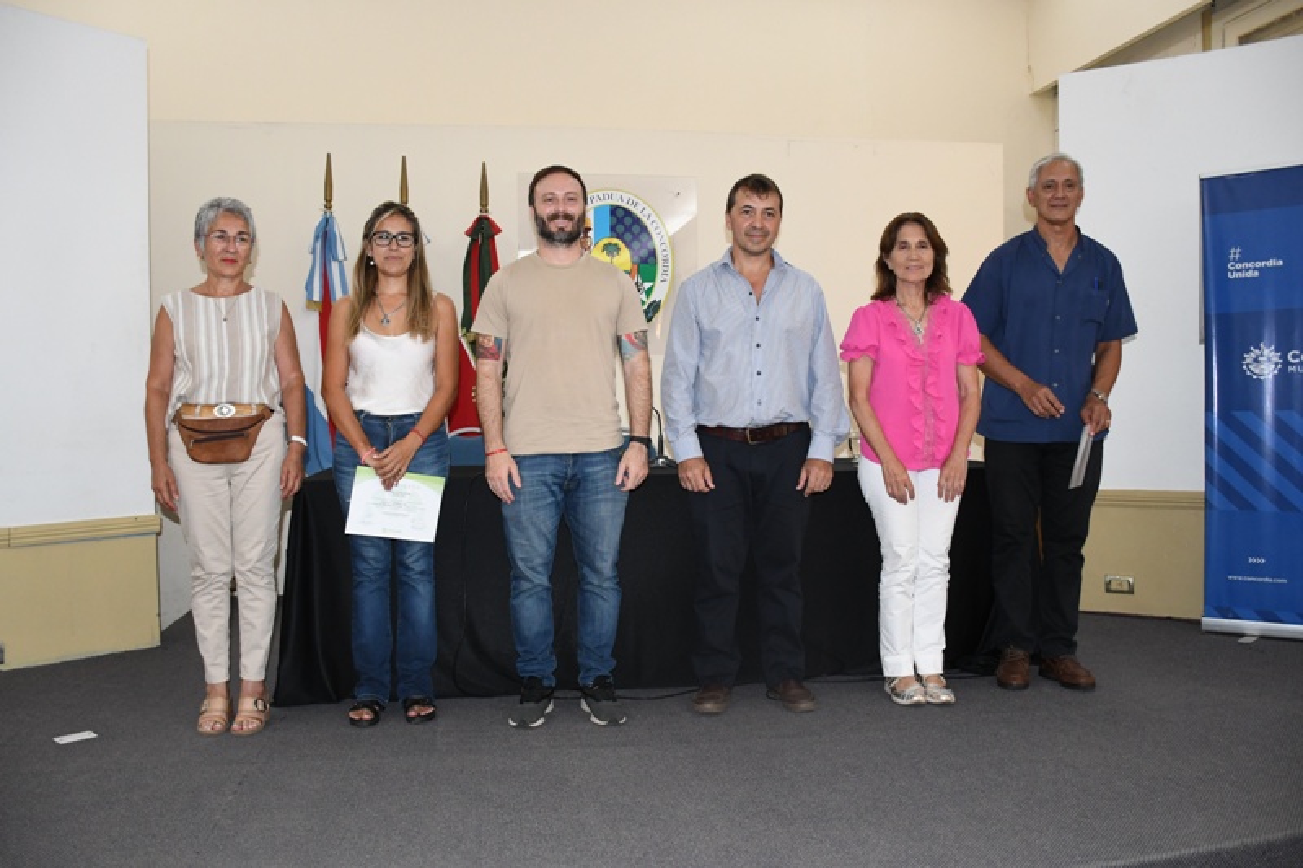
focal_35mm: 30
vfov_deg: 43.6
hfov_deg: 61.9
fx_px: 1086
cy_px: 434
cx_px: 652
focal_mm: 20
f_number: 3.5
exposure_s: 1/100
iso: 1600
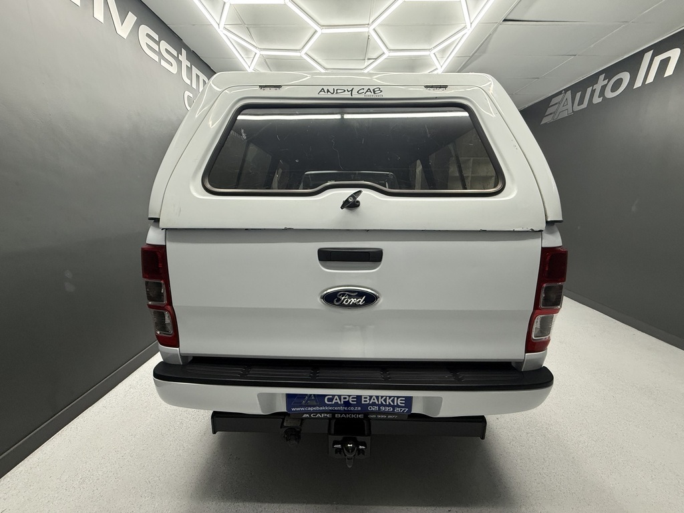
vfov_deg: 85.7
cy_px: 256
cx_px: 342
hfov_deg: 102.1
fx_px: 277
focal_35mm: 14
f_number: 2.2
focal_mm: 2.22
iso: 250
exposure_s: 1/100
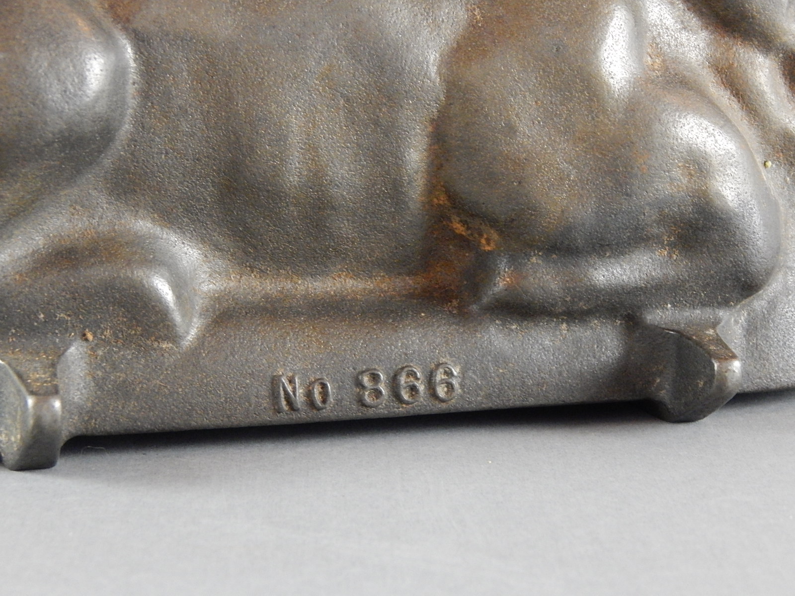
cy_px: 298
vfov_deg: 14.2
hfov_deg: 18.9
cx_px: 398
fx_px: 2388
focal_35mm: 104
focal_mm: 18.7
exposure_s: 1/15
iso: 800
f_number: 4.5
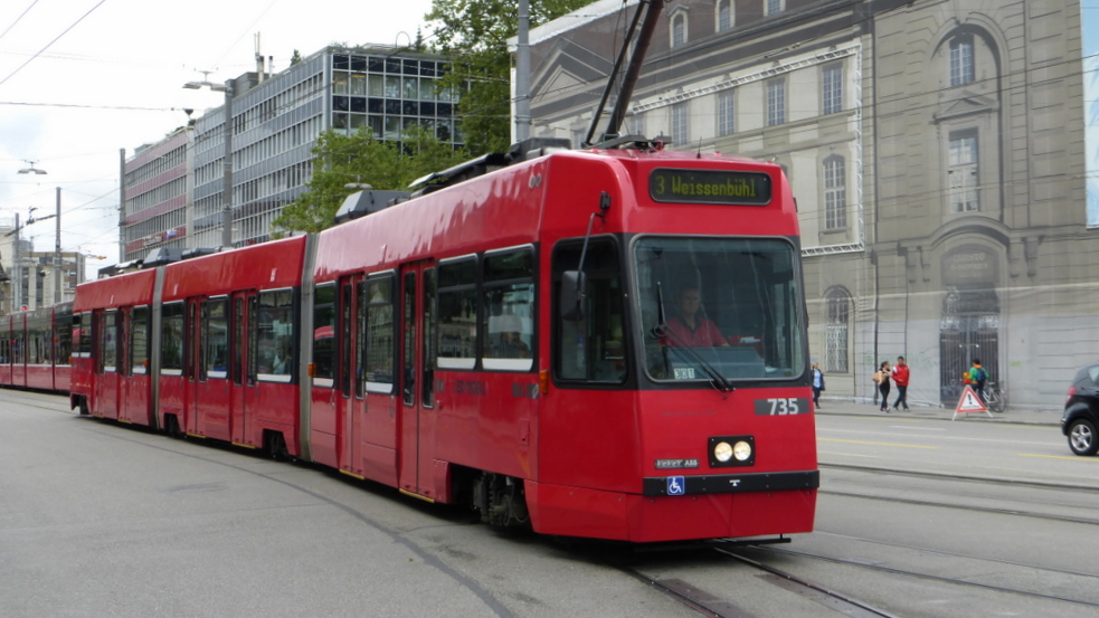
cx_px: 557
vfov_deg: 23.5
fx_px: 1486
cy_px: 269
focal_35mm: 51
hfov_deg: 40.6
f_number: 4.1
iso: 100
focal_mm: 7.9
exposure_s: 1/400
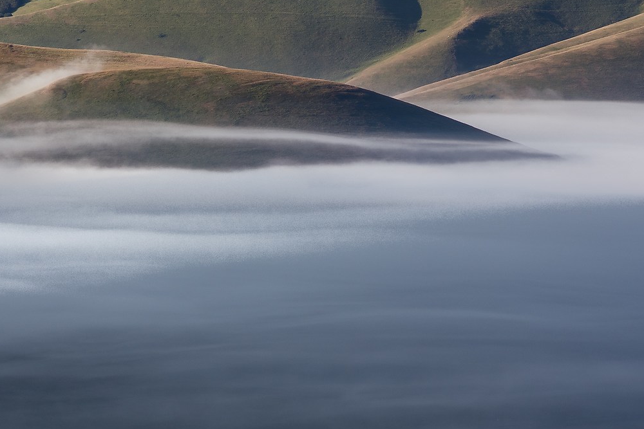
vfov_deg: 6.7
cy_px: 333
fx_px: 3650
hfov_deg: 10.0
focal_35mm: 204
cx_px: -6
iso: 64
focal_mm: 85
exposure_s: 1/160
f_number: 8
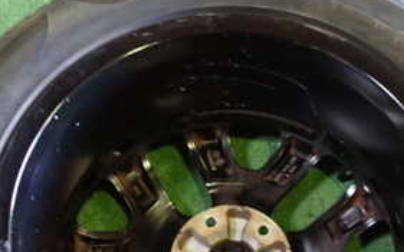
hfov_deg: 30.1
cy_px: 259
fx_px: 748
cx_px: 246
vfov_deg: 18.5
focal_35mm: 68
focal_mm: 5.4
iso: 800
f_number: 2.3
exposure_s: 1/25
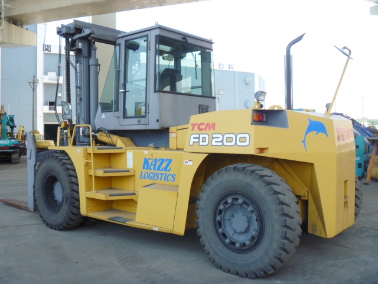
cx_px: 189
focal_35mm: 35
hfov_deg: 52.6
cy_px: 142
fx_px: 382
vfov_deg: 40.7
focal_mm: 6.3
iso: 80
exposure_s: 1/100
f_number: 3.5
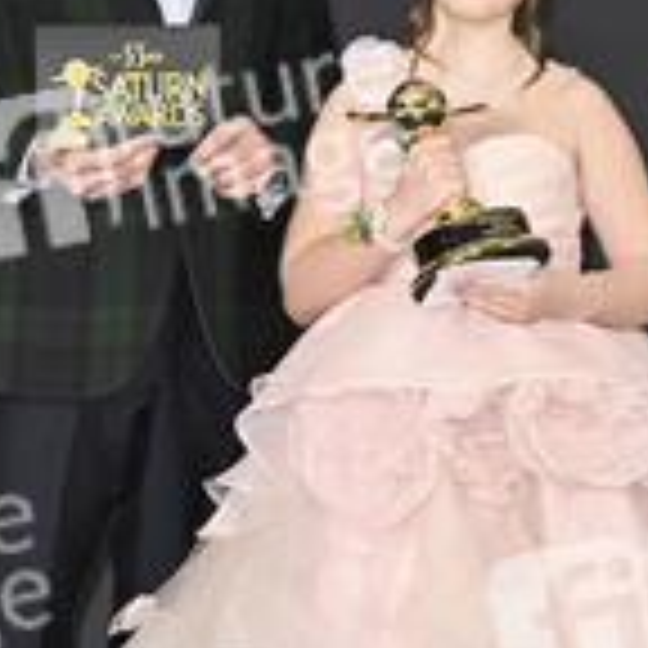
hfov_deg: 16.7
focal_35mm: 104
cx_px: 310
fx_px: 2203
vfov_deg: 16.7
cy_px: 378
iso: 2000
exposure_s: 1/320
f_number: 5
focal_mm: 44
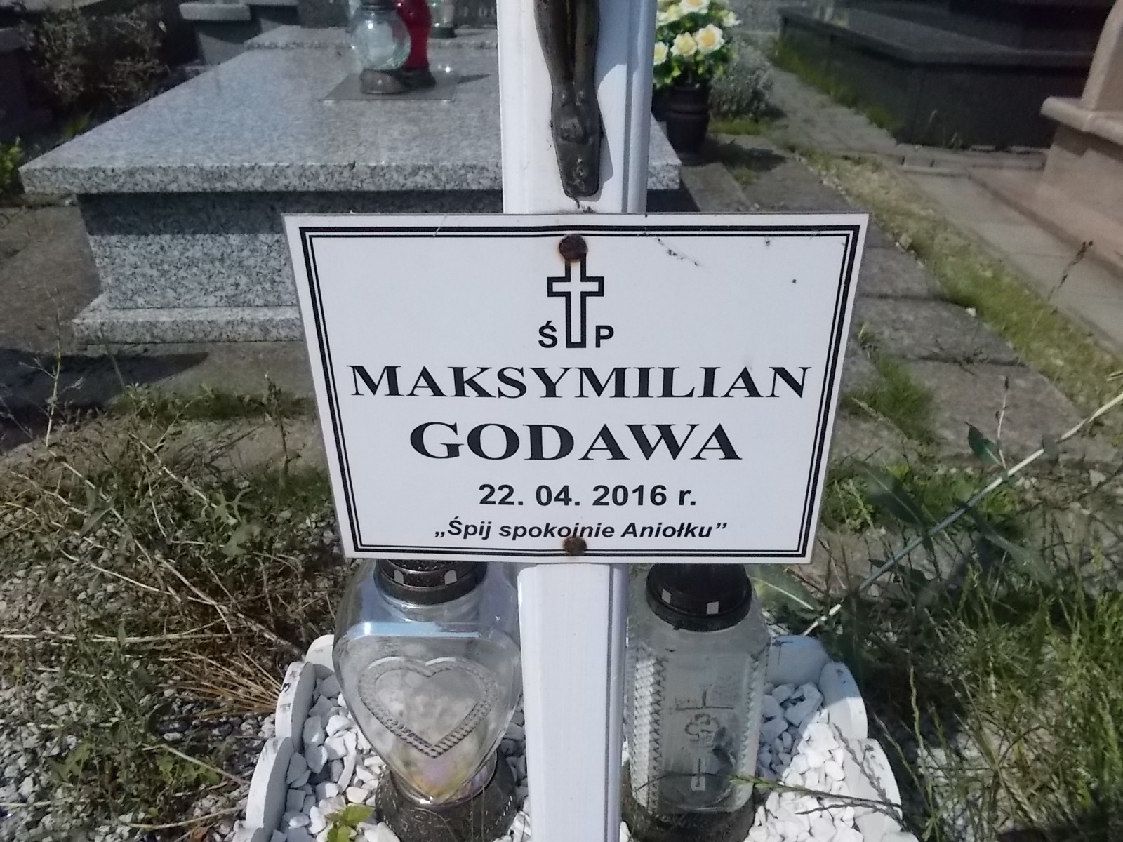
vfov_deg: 53.1
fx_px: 843
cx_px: 562
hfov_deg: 67.3
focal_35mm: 26
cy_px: 421
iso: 400
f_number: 8
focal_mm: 4.6
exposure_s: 1/1600
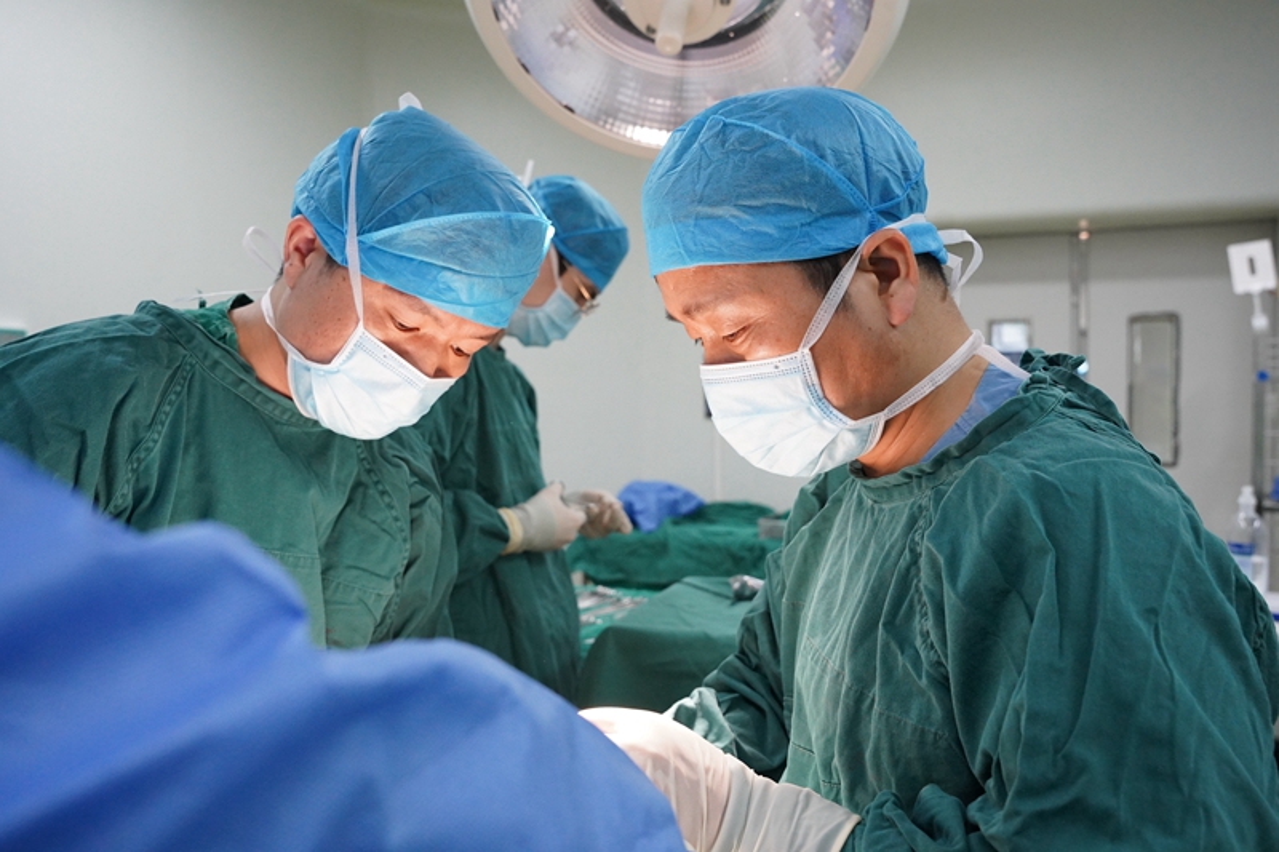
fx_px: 1069
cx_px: 640
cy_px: 426
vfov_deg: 43.5
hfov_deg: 61.8
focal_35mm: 30
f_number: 5
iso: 5000
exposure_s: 1/100
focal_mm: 30.1
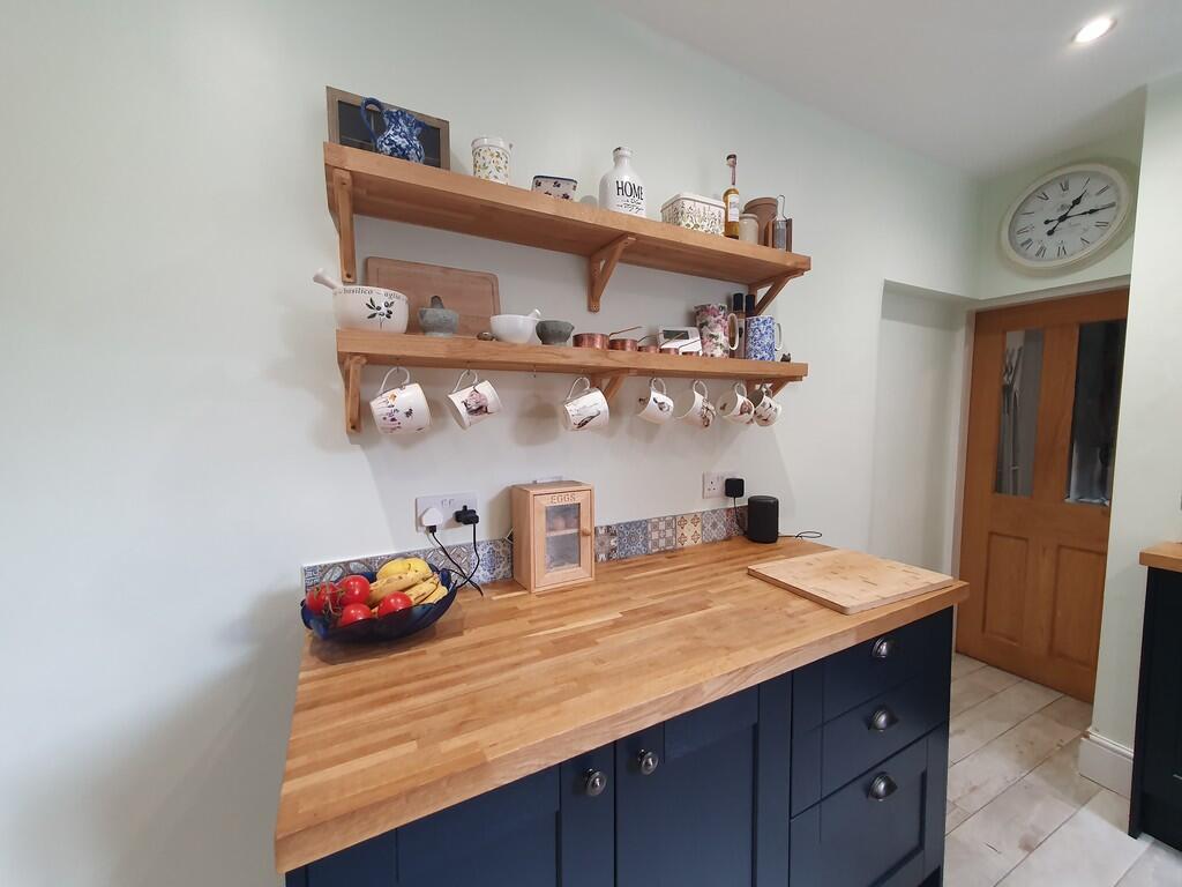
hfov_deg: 106.2
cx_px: 591
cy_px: 444
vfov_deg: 89.9
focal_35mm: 13
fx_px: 444
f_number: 2.2
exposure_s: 1/50
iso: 200
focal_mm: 1.8
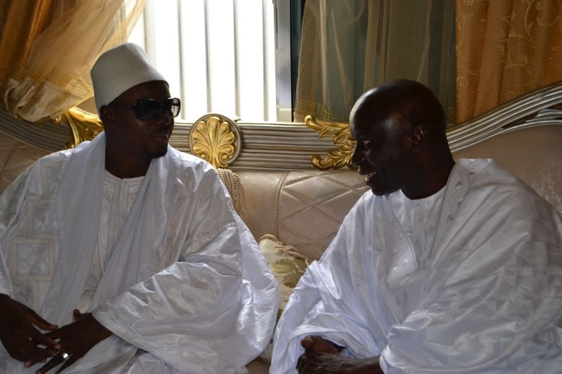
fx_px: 749
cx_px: 281
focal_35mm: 48
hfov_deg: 41.1
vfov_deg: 28.1
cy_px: 187
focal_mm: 32
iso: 400
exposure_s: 1/160
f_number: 4.8
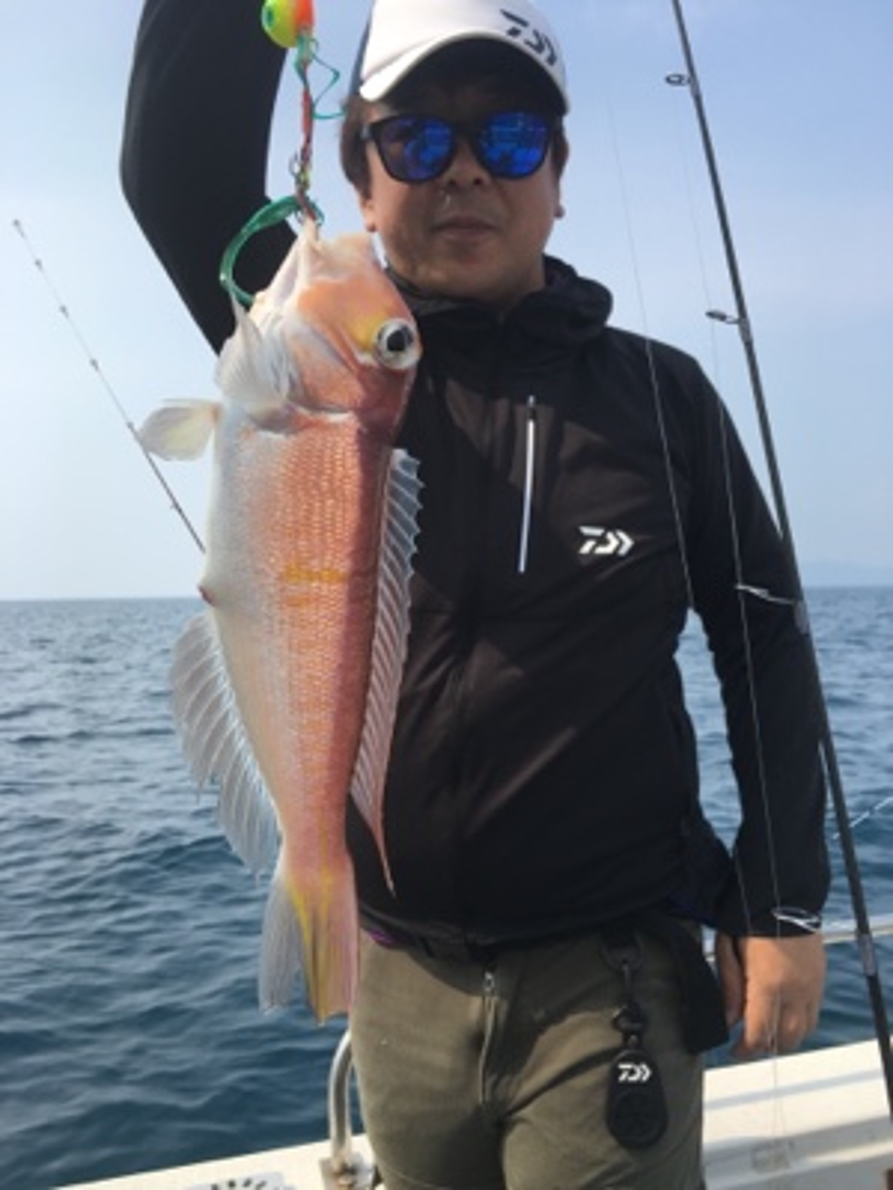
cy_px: 595
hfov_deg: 48.2
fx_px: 997
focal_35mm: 29
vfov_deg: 61.7
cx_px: 446
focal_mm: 4.15
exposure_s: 1/1399
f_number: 2.2
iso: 25
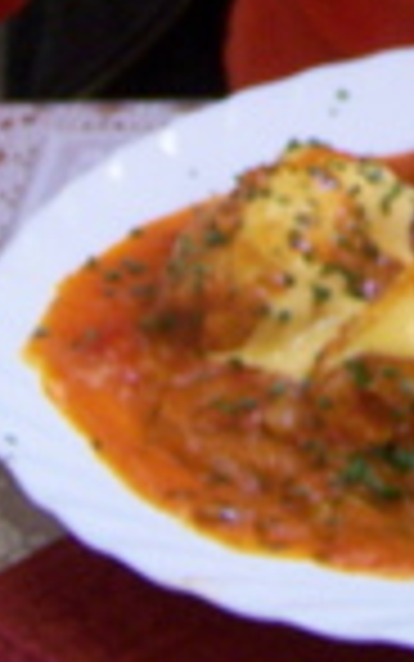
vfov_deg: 12.0
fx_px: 2958
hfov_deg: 7.8
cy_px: -401
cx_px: 657
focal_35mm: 164
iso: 140
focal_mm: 6.3
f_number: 2.8
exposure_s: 1/8
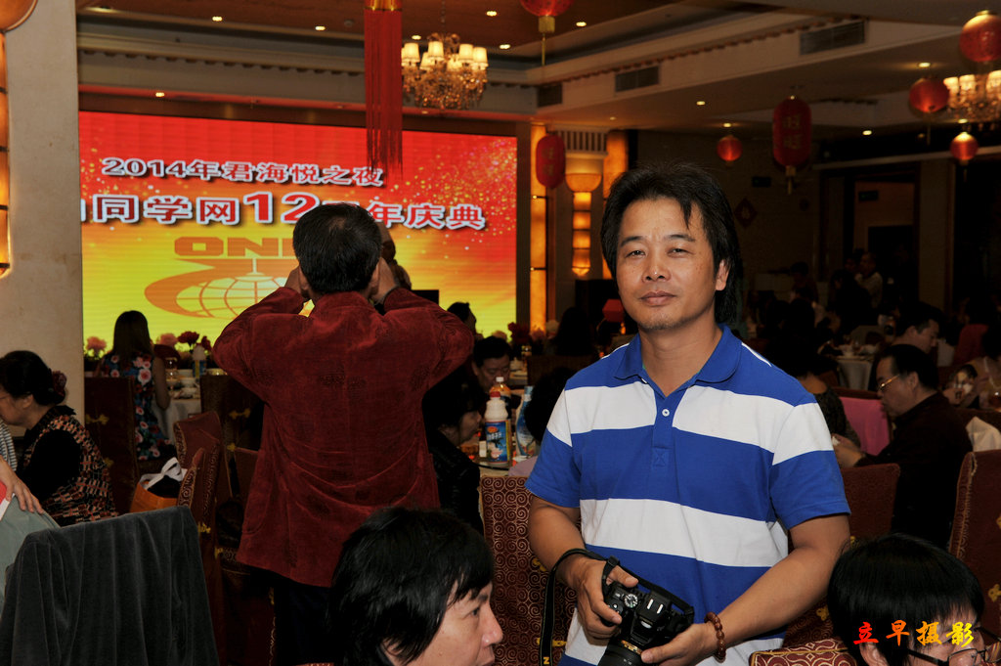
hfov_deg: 39.6
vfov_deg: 26.9
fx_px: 1389
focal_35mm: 50
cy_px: 333
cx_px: 500
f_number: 8
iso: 320
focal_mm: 50
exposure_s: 1/80
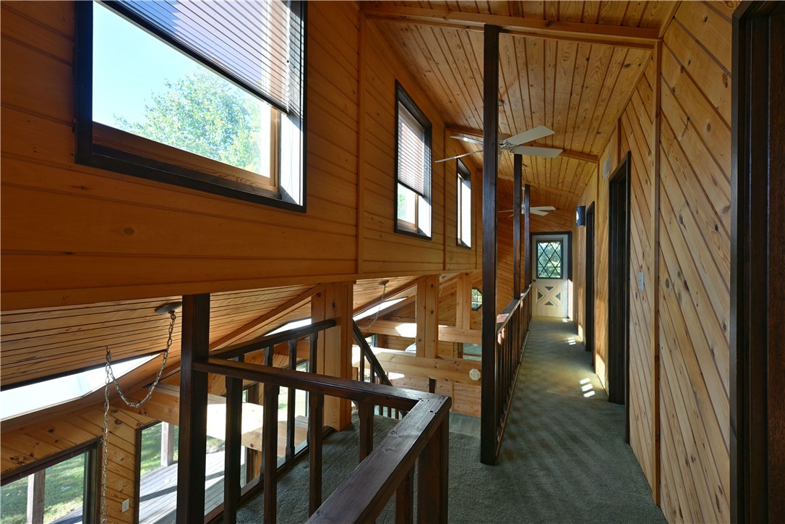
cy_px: 262
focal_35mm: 16
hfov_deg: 96.7
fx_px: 349
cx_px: 392
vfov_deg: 73.7
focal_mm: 16
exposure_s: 1/25
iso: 100
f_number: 5.6
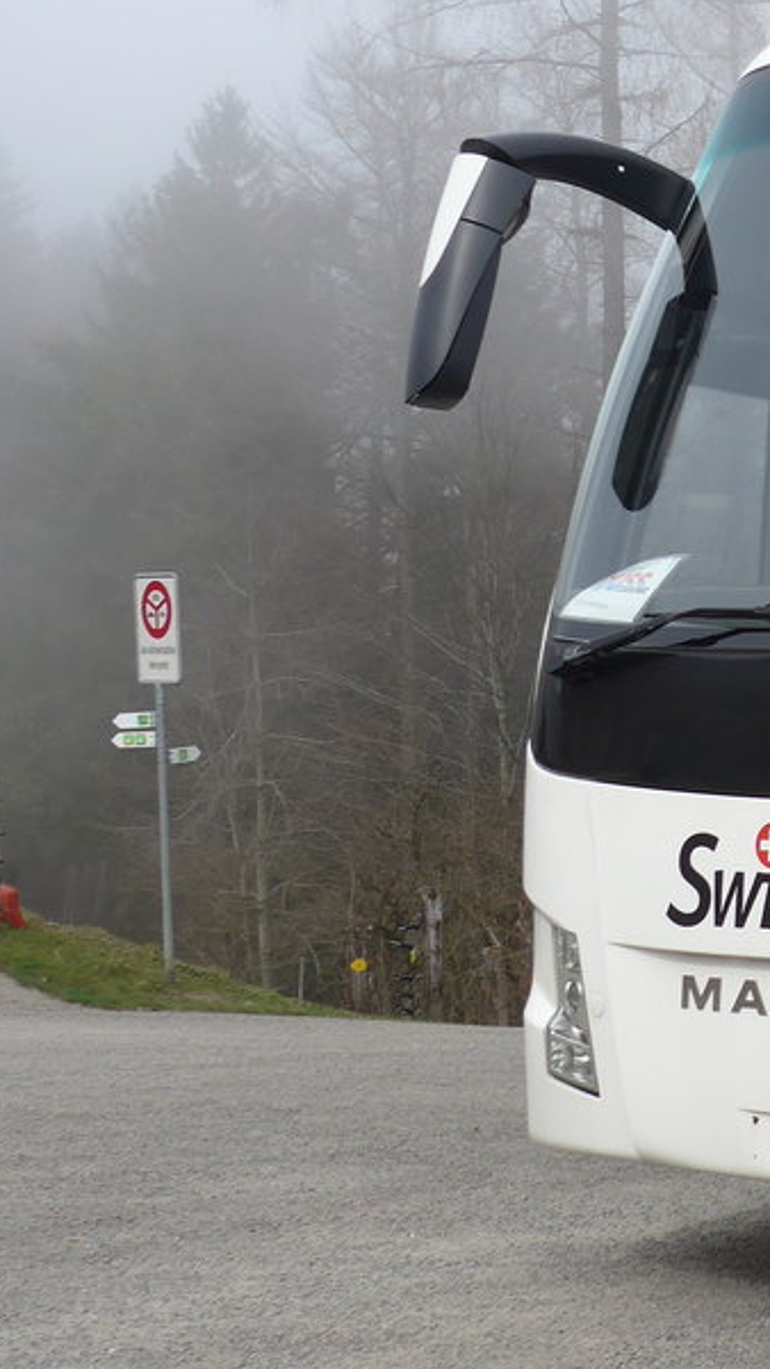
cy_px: 531
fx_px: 2686
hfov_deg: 14.6
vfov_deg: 28.5
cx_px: 1319
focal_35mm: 74
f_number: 2.8
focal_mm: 7
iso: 80
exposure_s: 1/1000
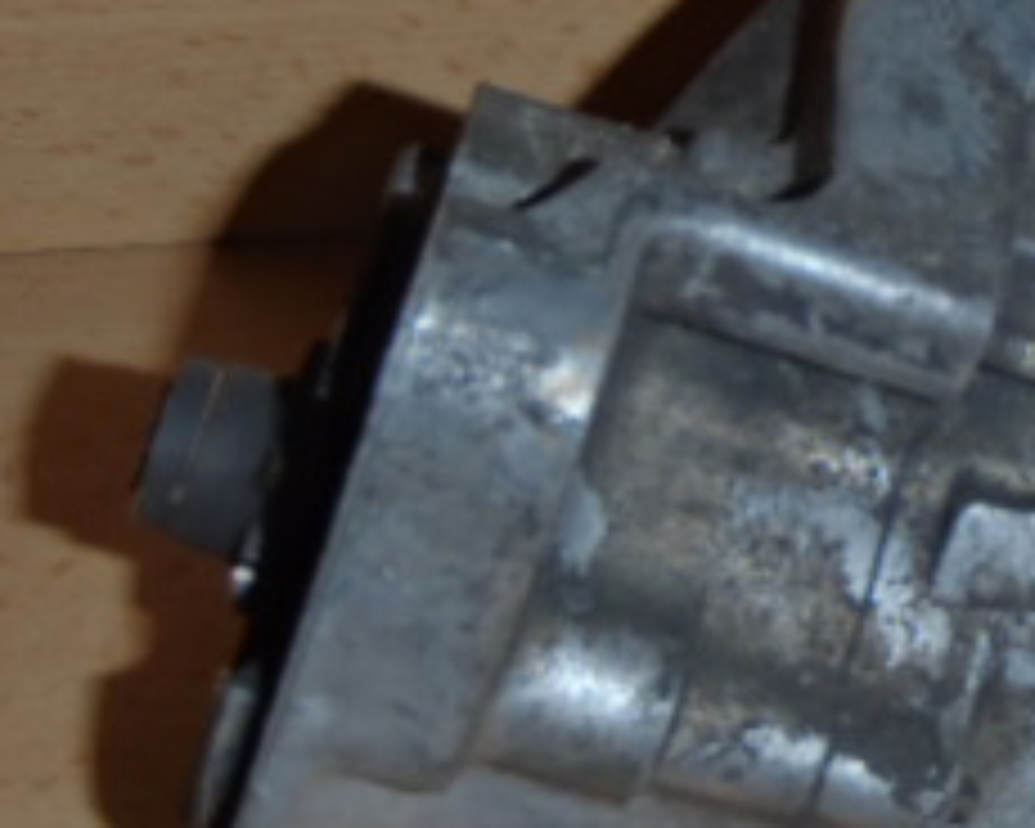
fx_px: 3155
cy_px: 364
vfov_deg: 14.9
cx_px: 958
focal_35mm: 103
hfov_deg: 18.3
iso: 100
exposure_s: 1/40
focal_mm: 6.83
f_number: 4.6
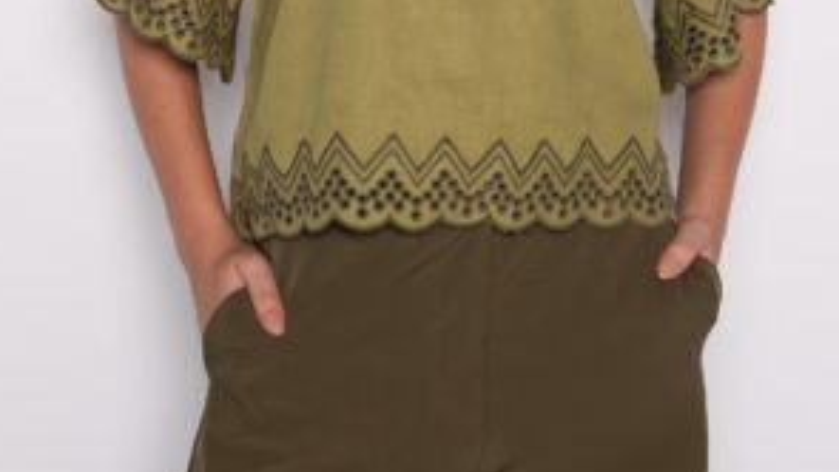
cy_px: -64
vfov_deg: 14.5
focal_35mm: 81
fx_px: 1802
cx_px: 458
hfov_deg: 26.2
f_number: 7.1
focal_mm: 38
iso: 200
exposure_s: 1/160
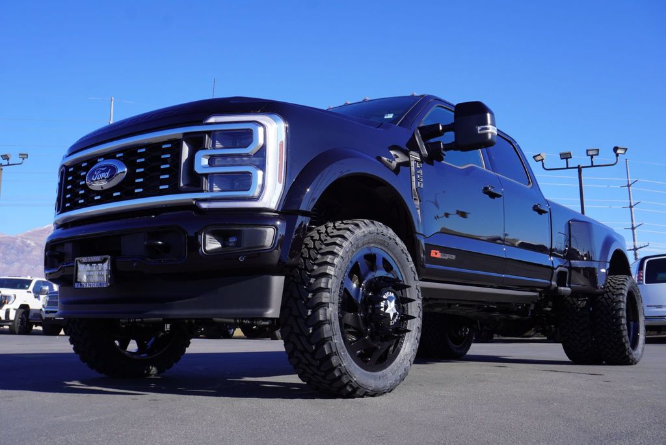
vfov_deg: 38.4
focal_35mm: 34
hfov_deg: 55.1
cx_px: 333
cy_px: 222
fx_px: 639
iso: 100
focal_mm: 23
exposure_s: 1/125
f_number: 9
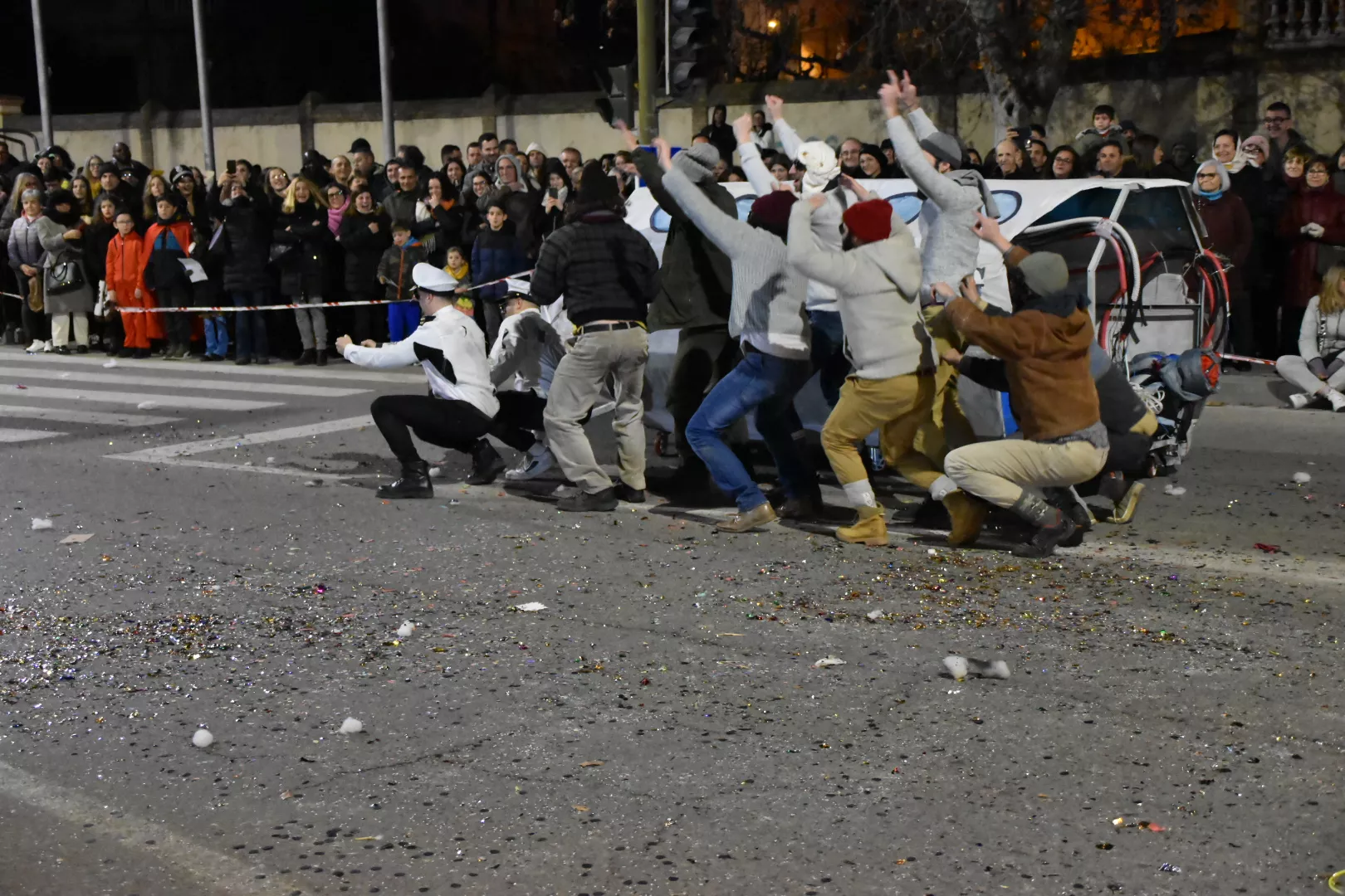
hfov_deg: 35.1
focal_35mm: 57
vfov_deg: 23.8
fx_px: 2129
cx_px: 672
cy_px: 448
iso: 9000
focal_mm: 38
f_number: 4.5
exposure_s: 1/60
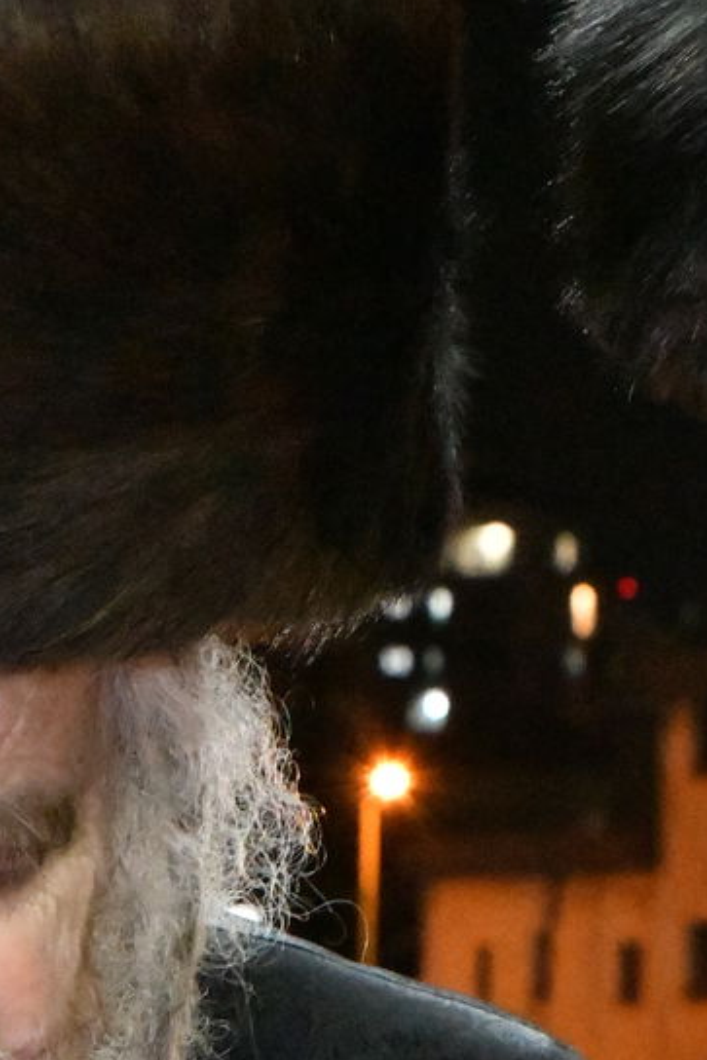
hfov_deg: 5.1
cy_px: 1407
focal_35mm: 270
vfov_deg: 7.5
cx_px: -27
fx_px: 7948
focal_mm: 70
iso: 22800
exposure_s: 1/80
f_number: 11
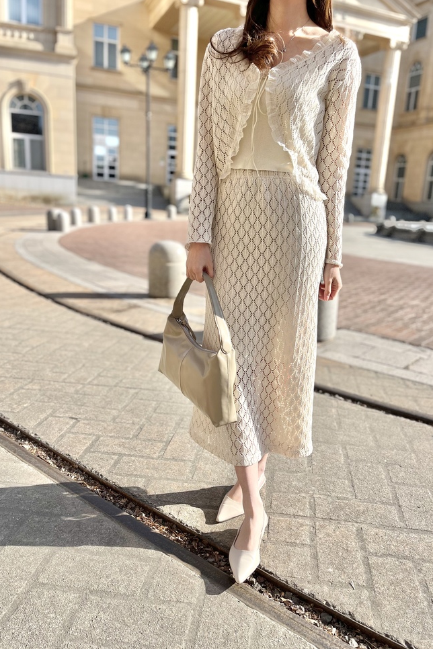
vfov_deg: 65.5
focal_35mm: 28
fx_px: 505
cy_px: 322
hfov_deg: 46.3
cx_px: 239
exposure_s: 1/2410
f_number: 1.6
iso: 50
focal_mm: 5.1
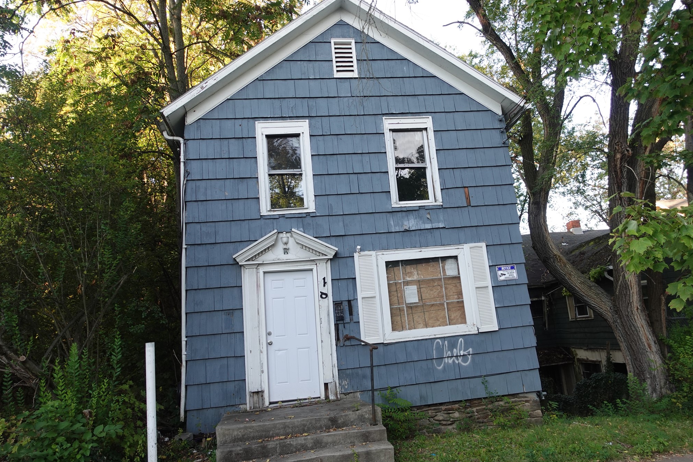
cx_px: 362
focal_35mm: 26
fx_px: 500
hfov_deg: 69.4
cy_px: 235
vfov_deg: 49.6
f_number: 2.5
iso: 125
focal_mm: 9.4
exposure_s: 1/125
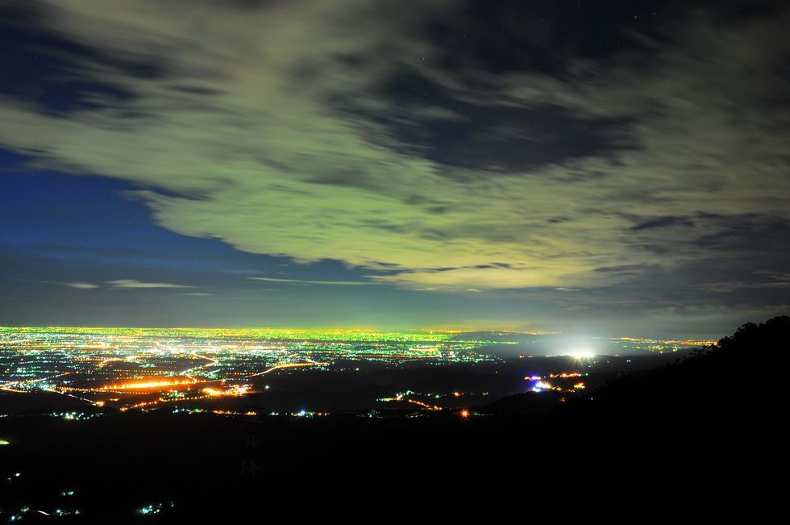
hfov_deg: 67.4
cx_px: 395
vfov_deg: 47.8
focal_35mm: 27
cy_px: 262
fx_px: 592
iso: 200
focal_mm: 18
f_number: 11
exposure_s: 99.6
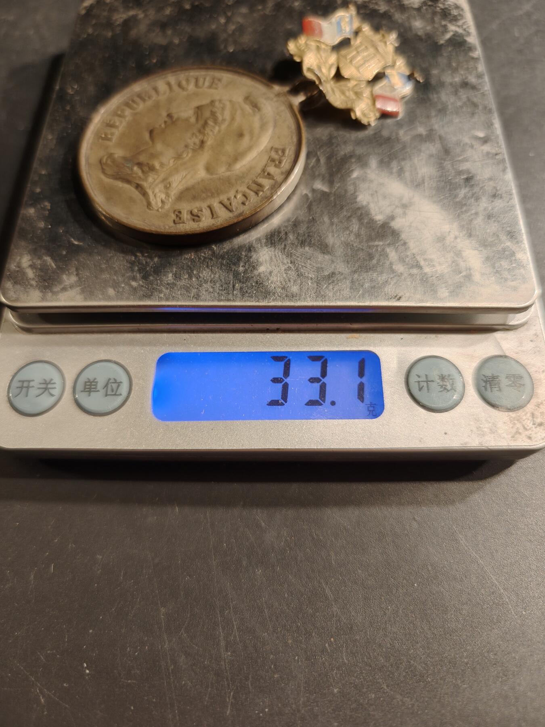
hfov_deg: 58.9
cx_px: 272
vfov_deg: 73.9
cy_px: 364
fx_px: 483
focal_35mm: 23
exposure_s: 1/100
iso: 125
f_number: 1.6
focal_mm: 6.06
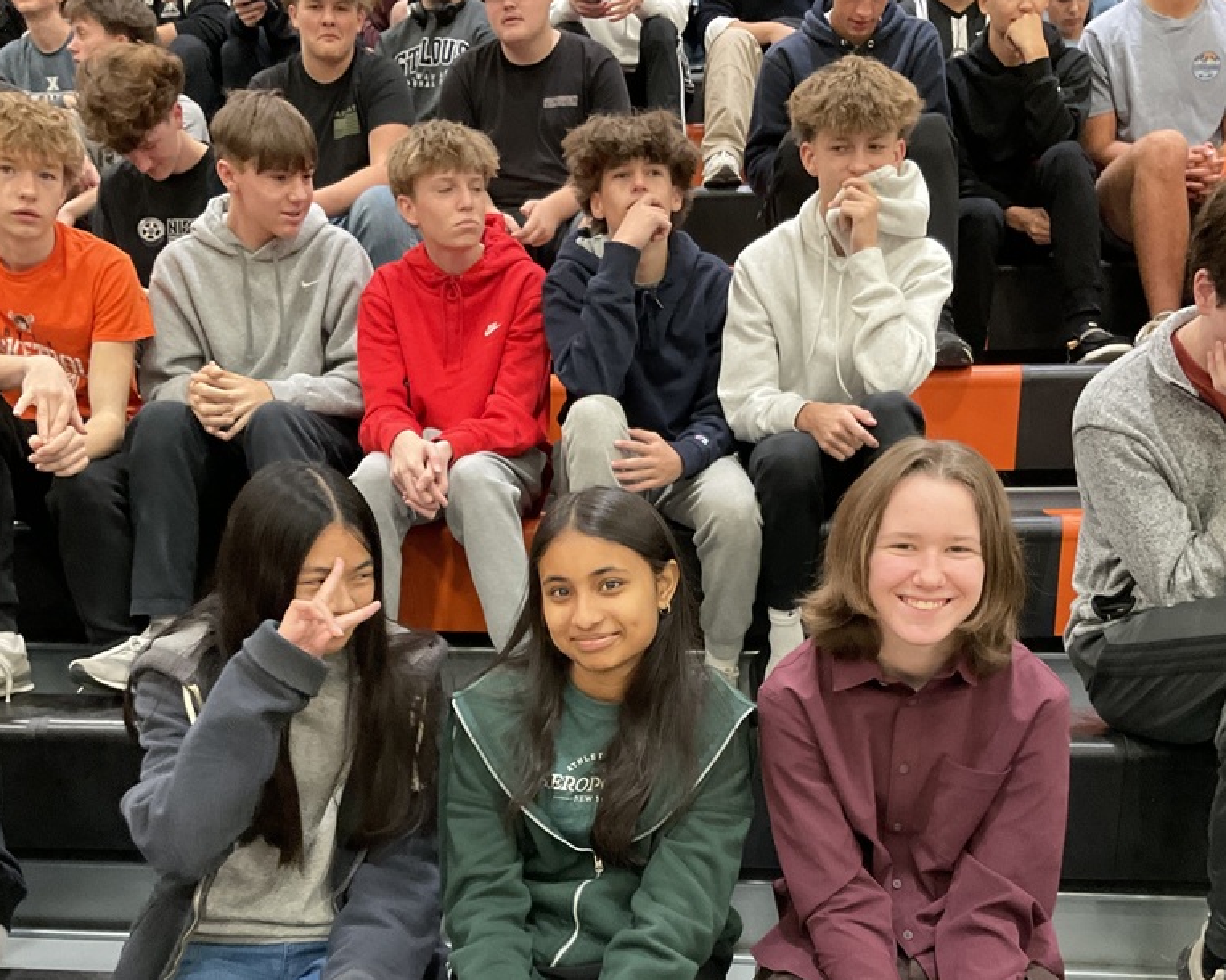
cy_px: 717
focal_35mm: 38
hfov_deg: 47.9
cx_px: 612
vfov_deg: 38.3
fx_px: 1378
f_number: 1.8
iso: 160
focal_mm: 3
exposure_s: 1/60
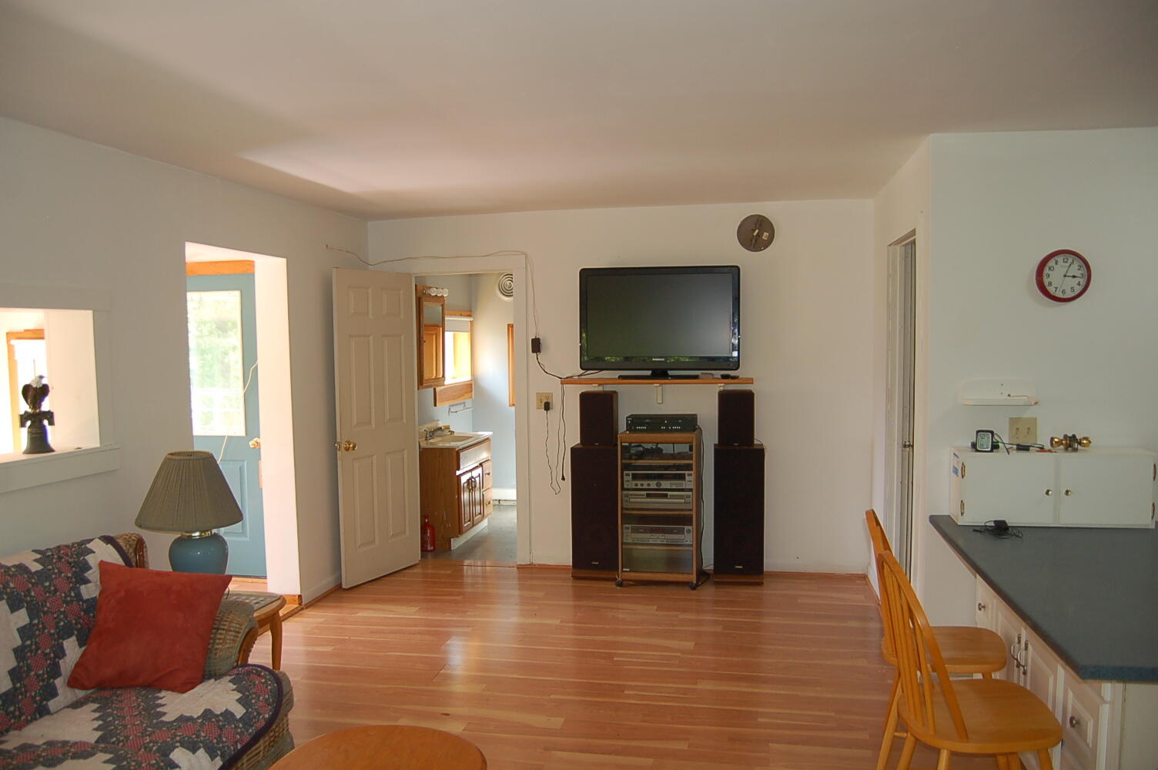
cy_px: 385
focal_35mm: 27
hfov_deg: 67.4
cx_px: 579
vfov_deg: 47.8
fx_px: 868
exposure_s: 1/60
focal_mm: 18
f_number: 3.5
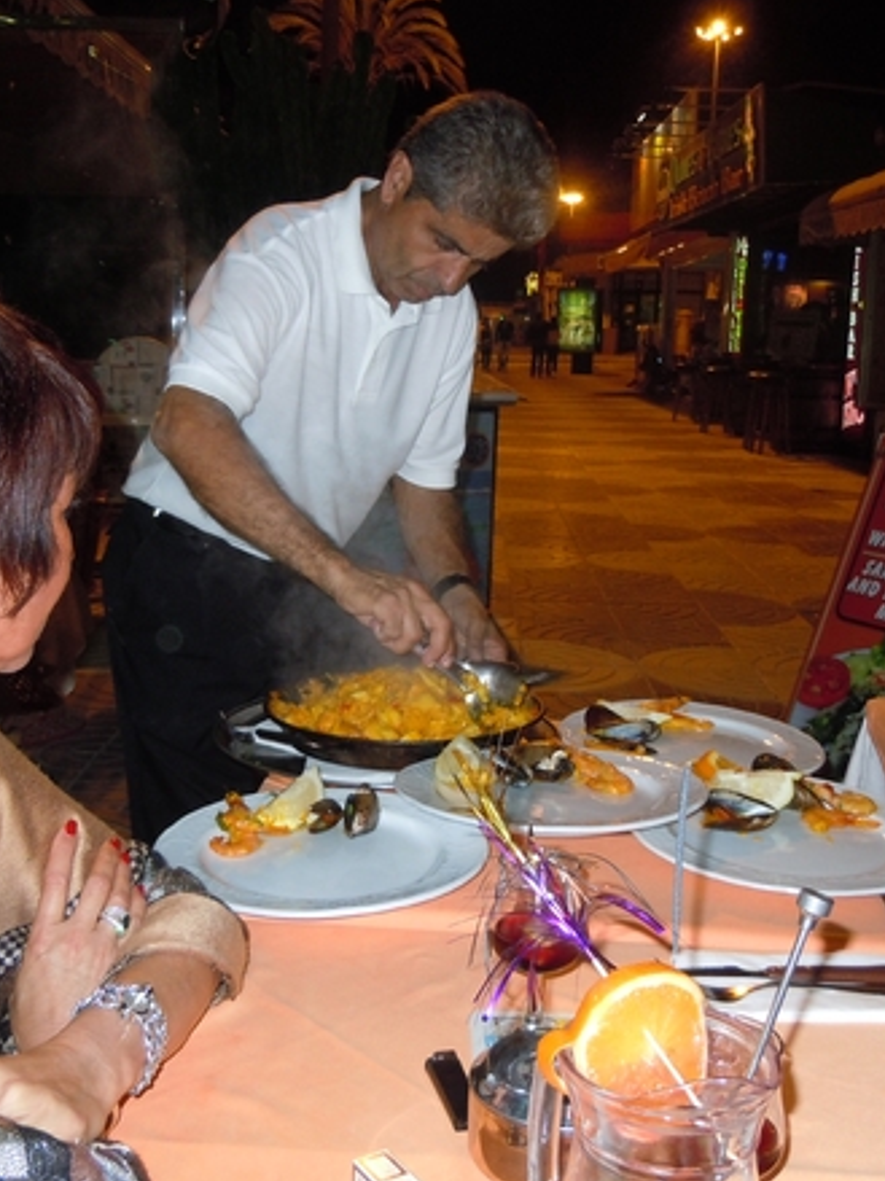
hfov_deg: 35.1
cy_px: 586
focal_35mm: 41
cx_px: 409
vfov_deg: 45.8
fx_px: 1398
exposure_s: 1/30
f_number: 3.5
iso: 200
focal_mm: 5.4
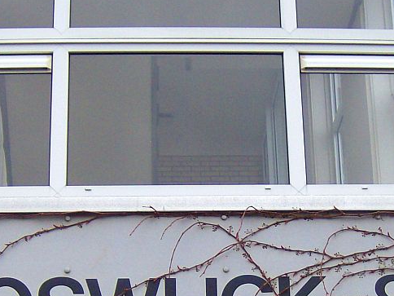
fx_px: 1104
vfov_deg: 15.0
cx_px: 232
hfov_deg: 20.2
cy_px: 276
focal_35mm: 97
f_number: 3.1
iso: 100
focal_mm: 7.7
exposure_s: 1/355
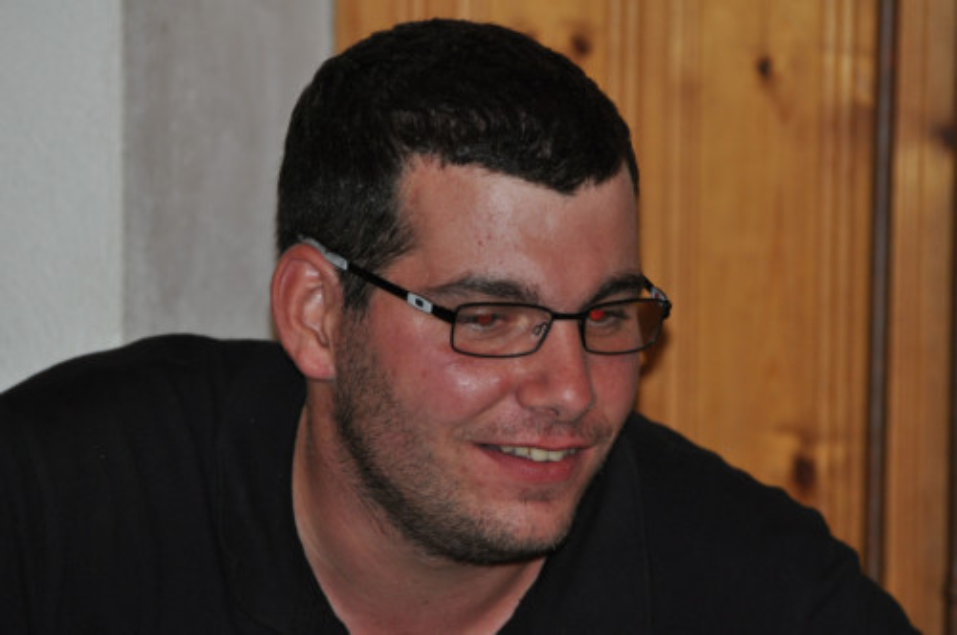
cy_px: 318
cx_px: 478
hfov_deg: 8.3
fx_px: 6571
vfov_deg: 5.5
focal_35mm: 248
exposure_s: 1/60
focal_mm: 165
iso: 800
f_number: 5
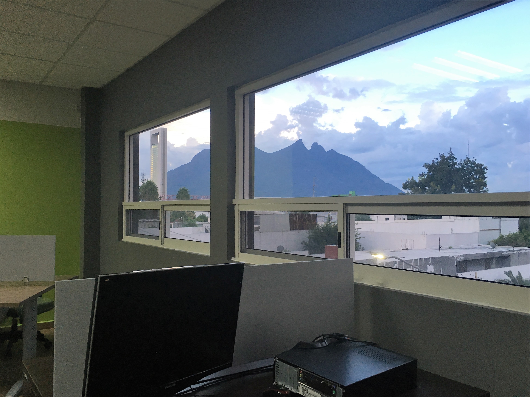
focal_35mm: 29
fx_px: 444
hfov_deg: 61.7
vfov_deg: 48.2
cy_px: 198
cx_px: 265
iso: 32
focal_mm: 4.15
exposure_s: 1/30
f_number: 2.2
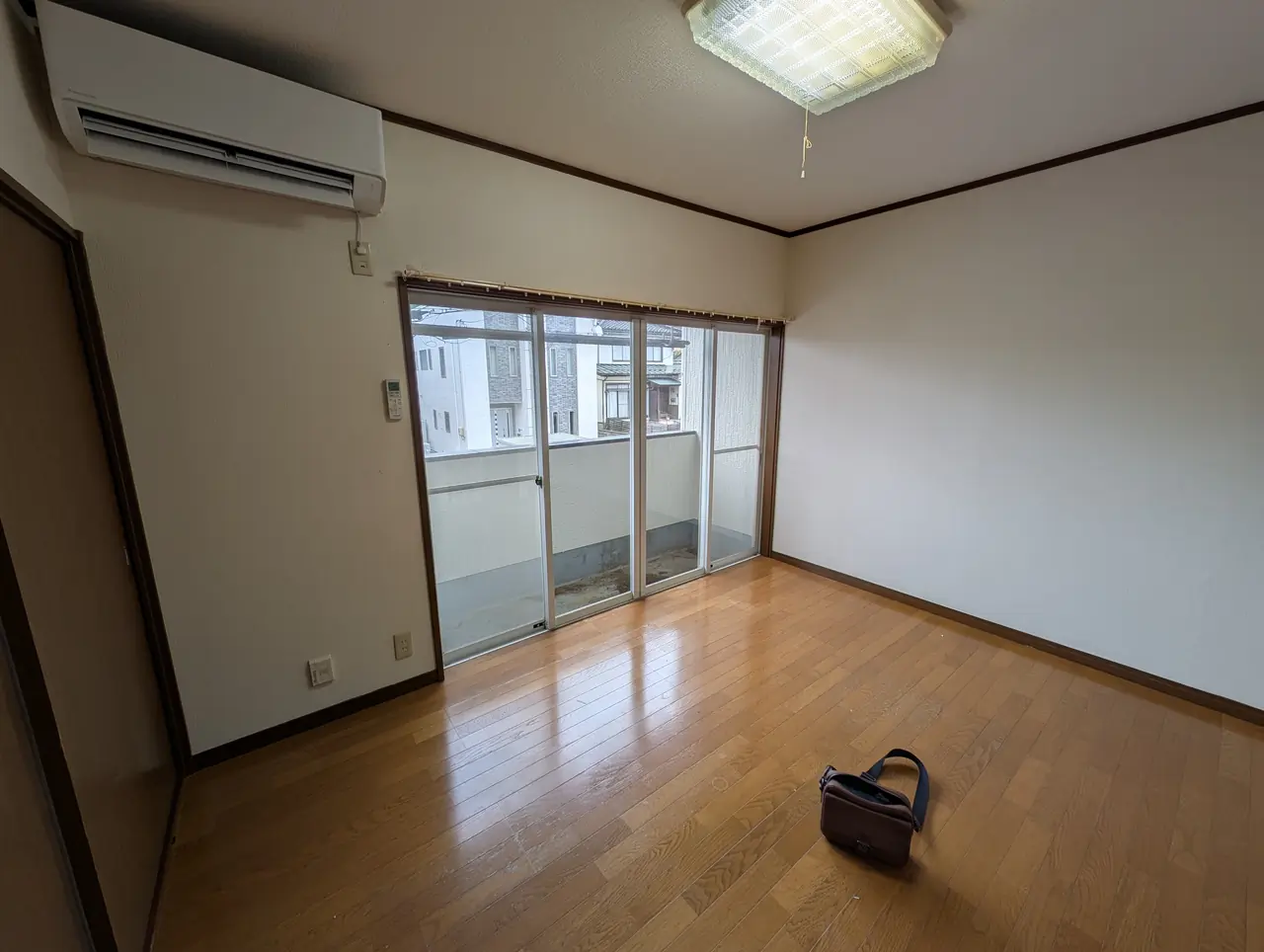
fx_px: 439
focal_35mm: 12
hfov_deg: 110.5
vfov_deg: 94.6
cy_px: 476
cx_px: 632
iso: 39
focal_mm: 2.23
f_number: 1.95
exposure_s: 1/259
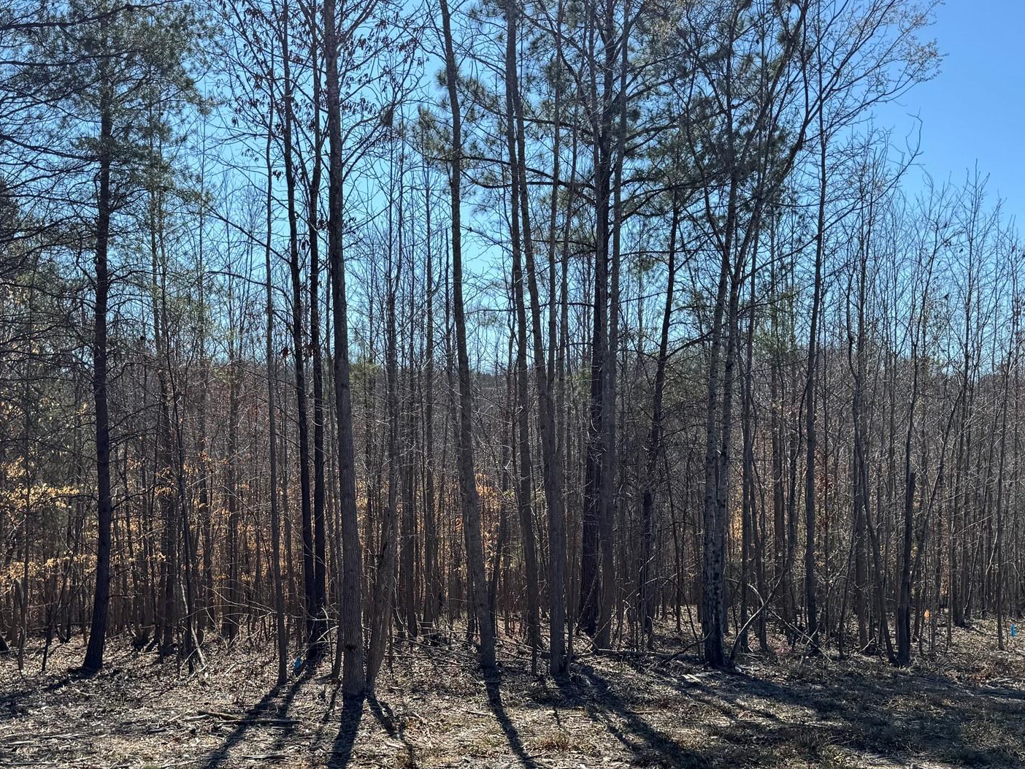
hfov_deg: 52.4
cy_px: 500
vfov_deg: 40.3
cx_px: 425
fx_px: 1036
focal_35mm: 35
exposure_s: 1/3247
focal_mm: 6.76
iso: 80
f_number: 1.78
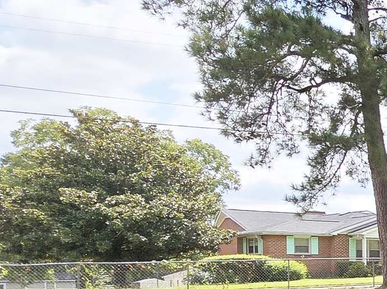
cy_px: 277
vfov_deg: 24.3
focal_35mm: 58
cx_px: 682
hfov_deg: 22.0
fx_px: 648
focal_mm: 2.2
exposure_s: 1/2032
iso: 50
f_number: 2.2
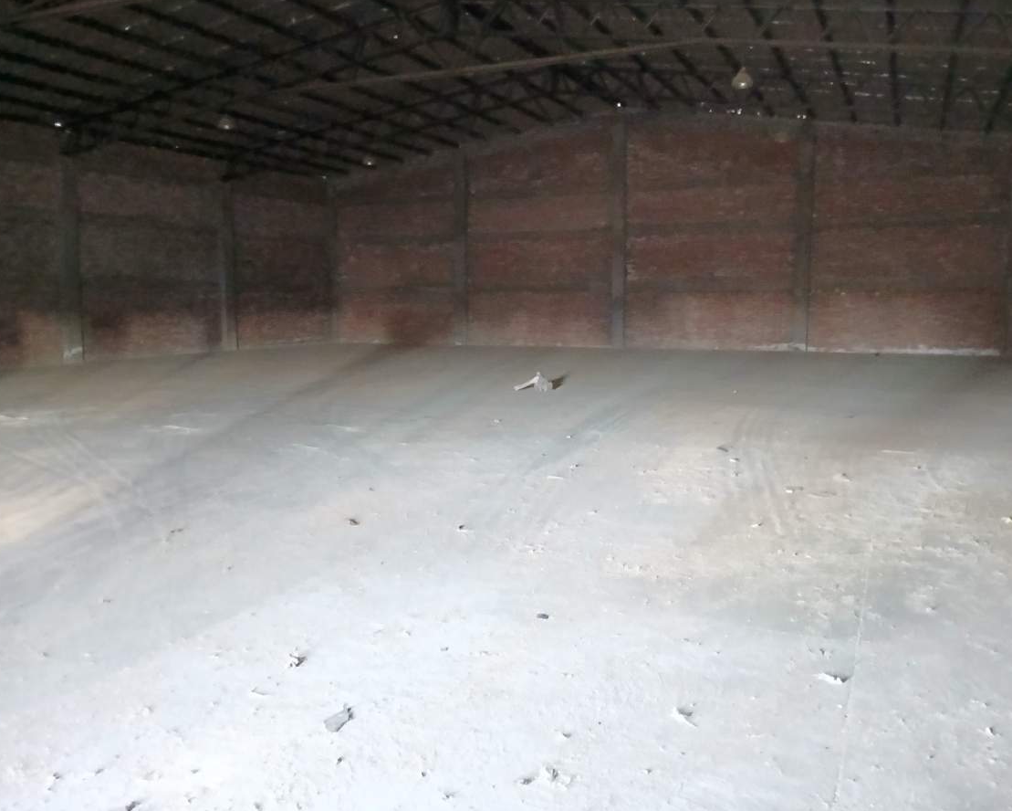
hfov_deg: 62.2
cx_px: 530
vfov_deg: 51.6
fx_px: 839
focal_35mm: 28
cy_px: 399
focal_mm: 3.98
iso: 5000
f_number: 1.8
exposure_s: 1/16.7
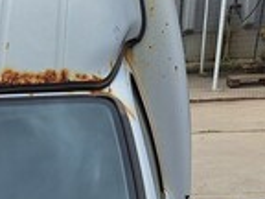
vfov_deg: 13.7
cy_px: 365
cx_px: -145
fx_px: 735
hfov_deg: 18.0
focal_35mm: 96
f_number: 1.8
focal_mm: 5.54
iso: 40
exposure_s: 1/713
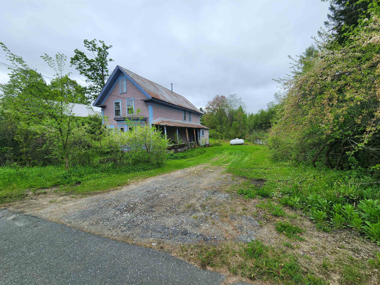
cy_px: 142
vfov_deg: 89.9
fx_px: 143
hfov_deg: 106.2
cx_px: 190
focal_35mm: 13
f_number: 2.2
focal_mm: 2.2
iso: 50
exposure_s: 1/1179
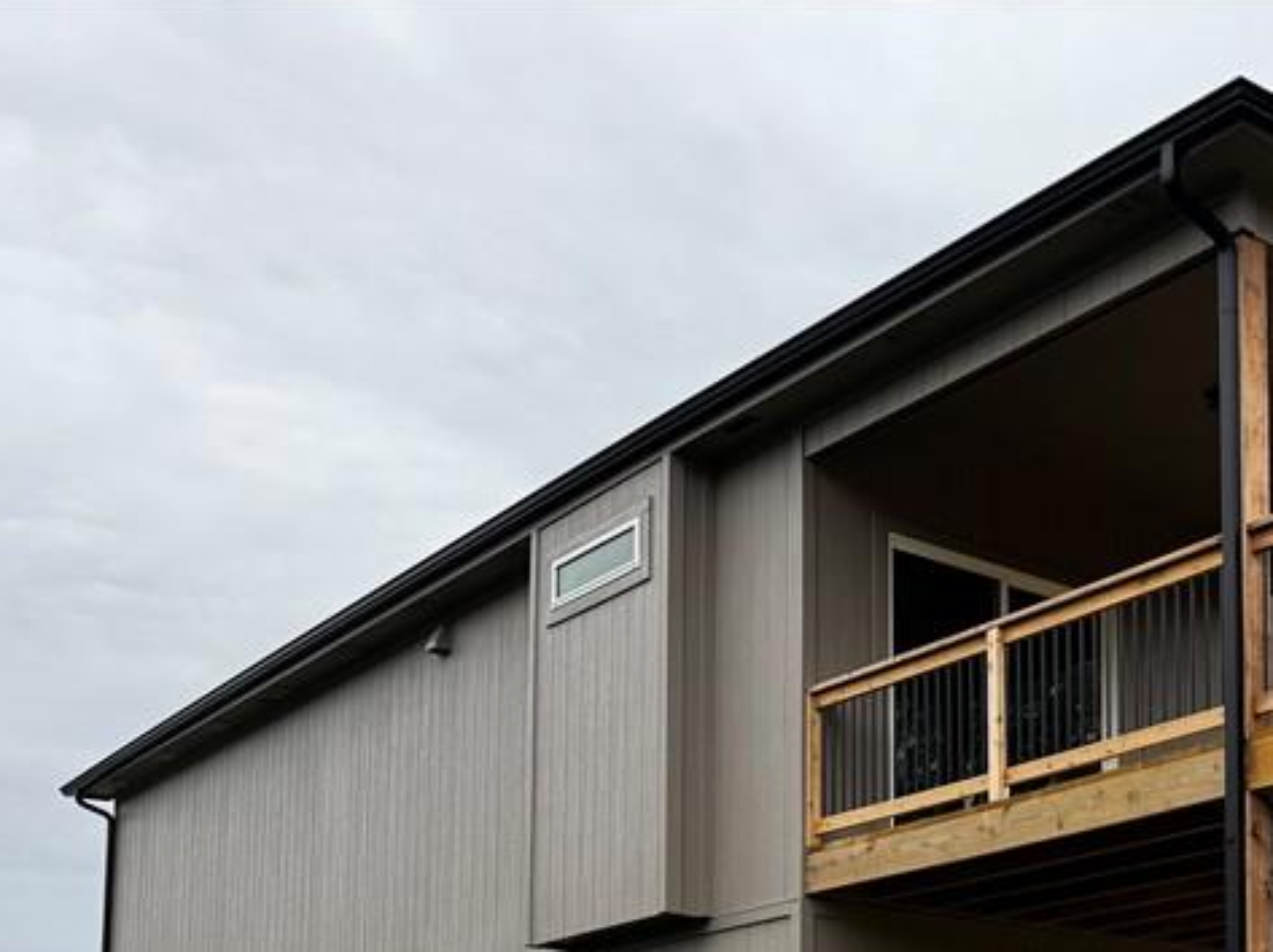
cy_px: 1027
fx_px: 1911
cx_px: 1278
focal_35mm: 52
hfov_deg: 33.6
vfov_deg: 26.0
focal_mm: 6.76
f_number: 1.78
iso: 80
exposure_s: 1/756
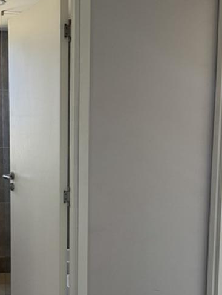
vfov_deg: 36.0
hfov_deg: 27.1
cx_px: 52
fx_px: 453
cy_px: 181
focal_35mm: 53
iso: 200
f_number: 1.78
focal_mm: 6.76
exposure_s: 1/88
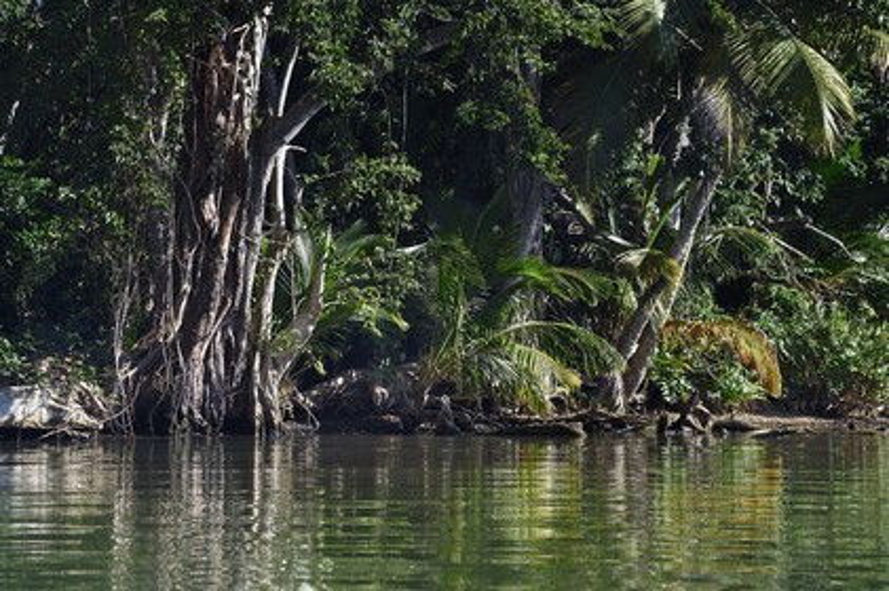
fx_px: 3208
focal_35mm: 130
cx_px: 444
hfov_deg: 15.8
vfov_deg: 10.5
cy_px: 296
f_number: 6.3
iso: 200
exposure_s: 1/400
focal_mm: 130
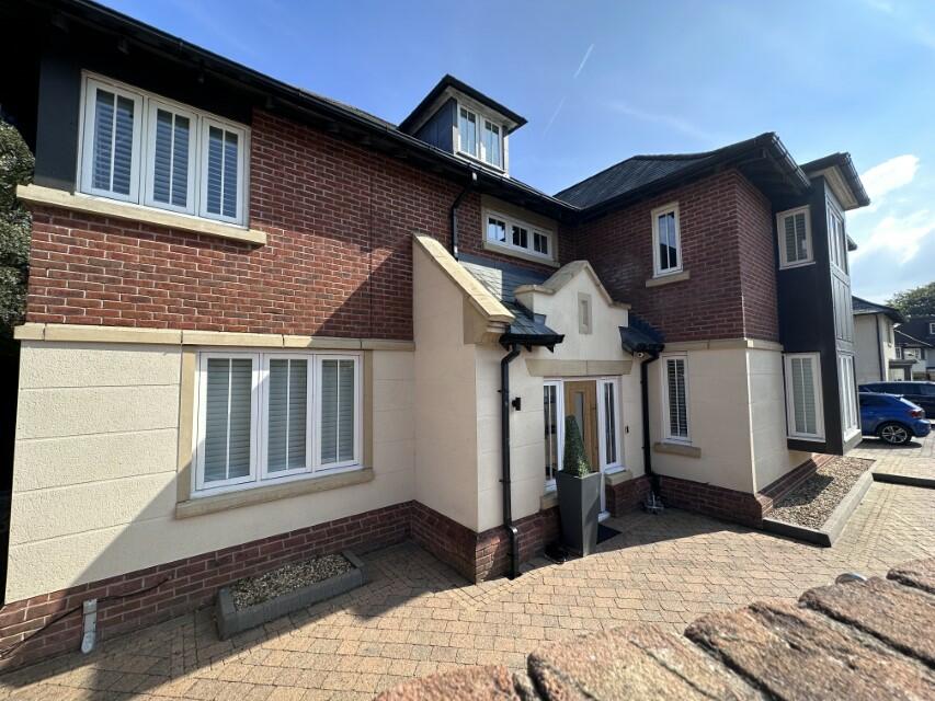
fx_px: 378
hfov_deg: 102.1
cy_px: 350
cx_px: 468
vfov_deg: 85.7
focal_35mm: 14
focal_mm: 2.22
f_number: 2.2
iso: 40
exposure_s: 1/955
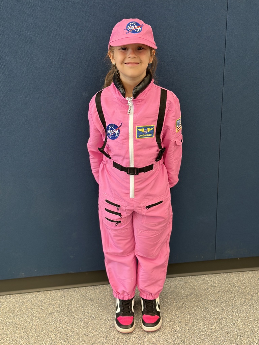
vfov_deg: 39.7
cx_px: 130
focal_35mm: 48
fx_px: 479
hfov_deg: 30.3
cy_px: 172
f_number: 1.78
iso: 200
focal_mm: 6.86
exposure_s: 1/60
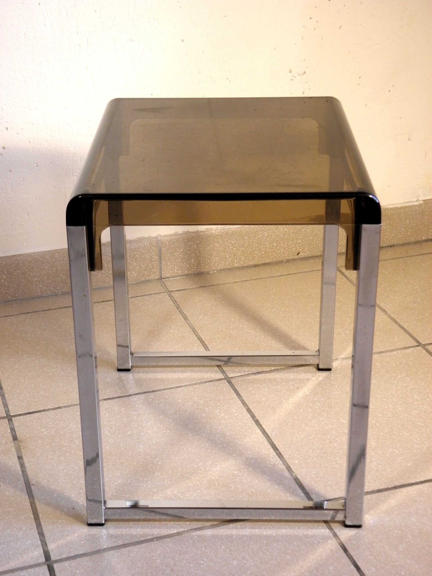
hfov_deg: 24.8
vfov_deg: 32.7
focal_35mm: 59
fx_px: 982
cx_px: 216
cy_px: 288
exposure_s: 1/25
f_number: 4.1
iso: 200
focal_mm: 10.6
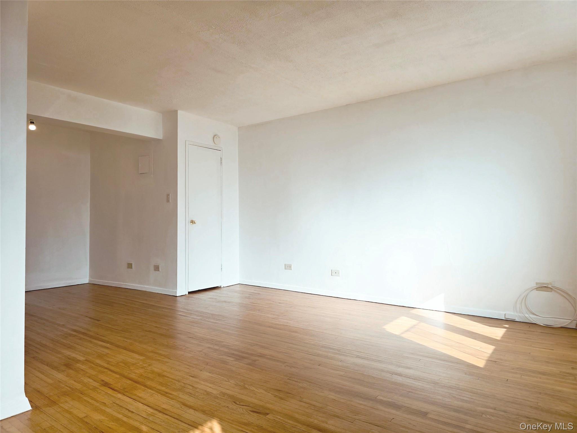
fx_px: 383
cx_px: 288
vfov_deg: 58.9
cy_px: 216
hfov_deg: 73.9
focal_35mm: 23
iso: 16
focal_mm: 6.3
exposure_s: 1/120
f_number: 1.7
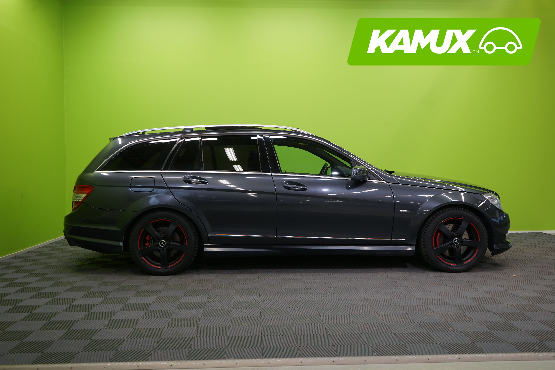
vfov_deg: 41.1
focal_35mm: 32
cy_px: 185
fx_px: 493
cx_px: 278
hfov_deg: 58.7
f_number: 5.6
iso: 400
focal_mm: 32
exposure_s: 1/30
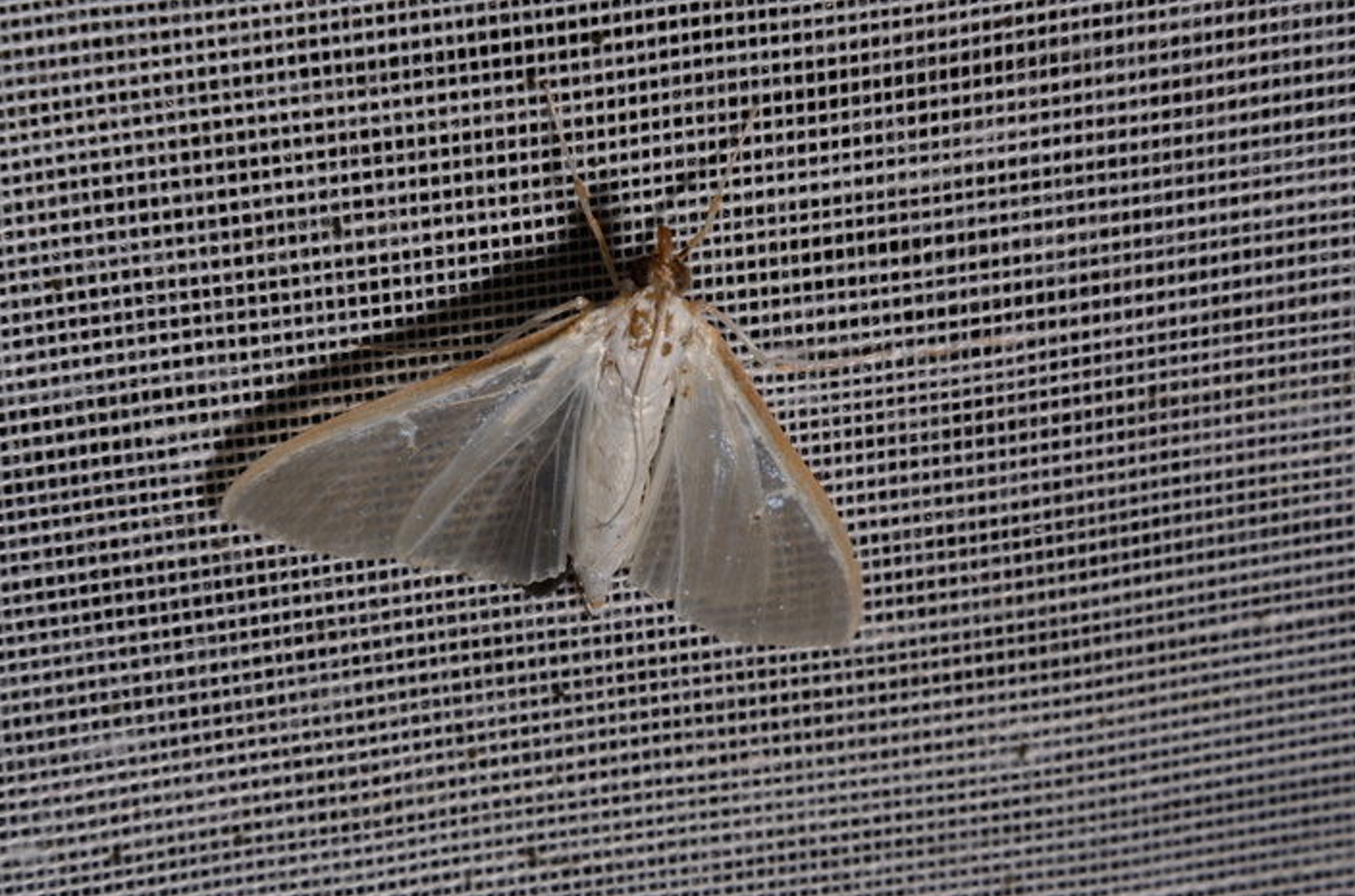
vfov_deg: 9.5
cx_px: 636
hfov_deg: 14.3
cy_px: 484
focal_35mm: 144
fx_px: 5390
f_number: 25
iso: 100
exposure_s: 1/60
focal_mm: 85
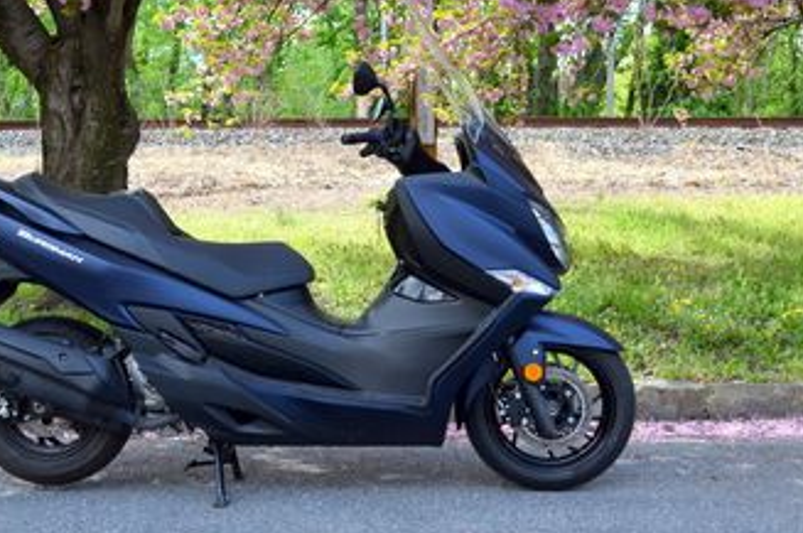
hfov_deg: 36.3
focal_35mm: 55
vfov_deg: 24.5
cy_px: 276
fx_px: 1225
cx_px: 361
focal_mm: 30
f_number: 5.6
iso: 200
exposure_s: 1/125
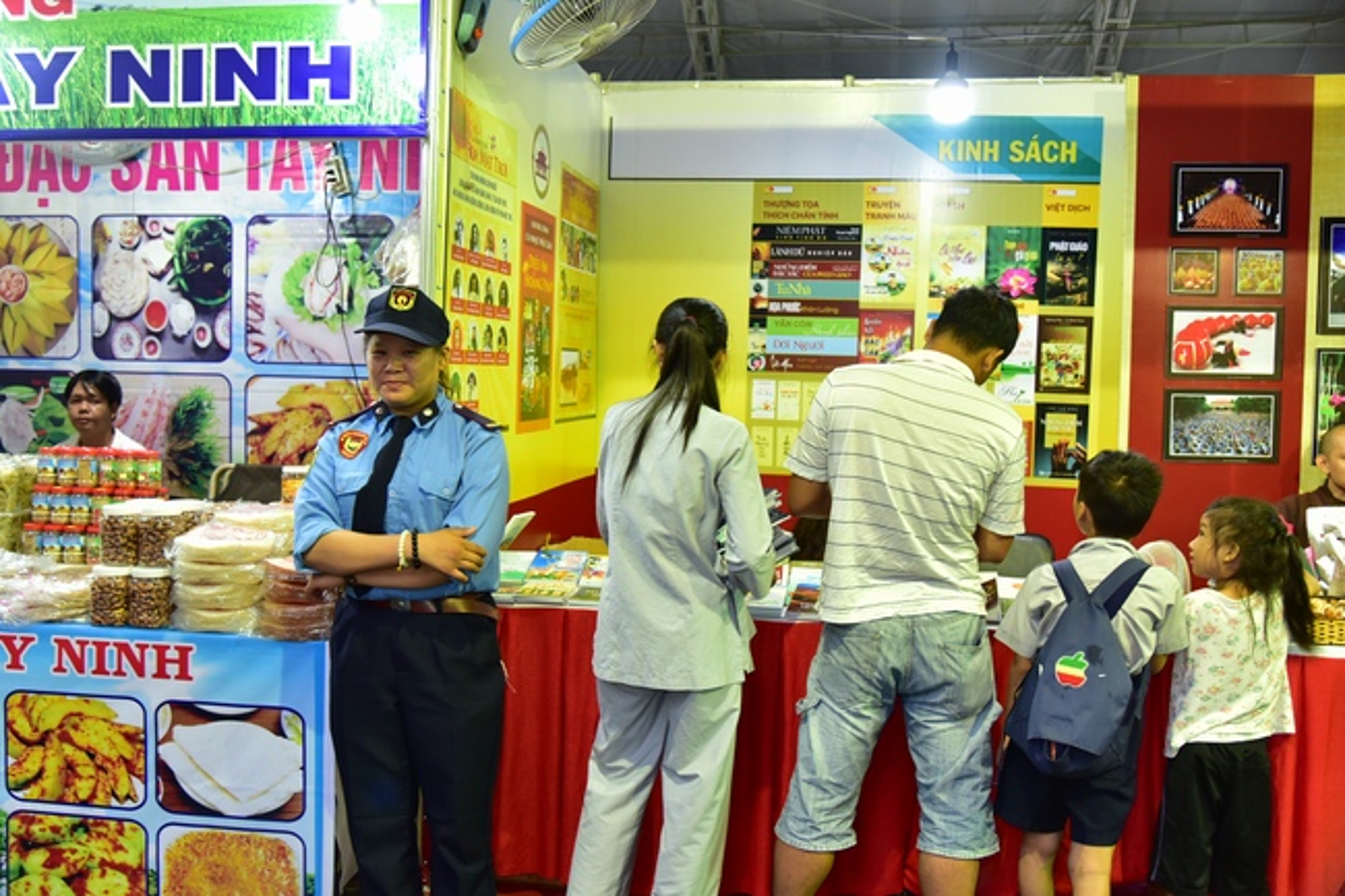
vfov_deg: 37.8
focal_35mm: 35
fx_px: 1307
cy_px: 448
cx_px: 672
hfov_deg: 54.4
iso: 800
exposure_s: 1/40
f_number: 4
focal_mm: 35
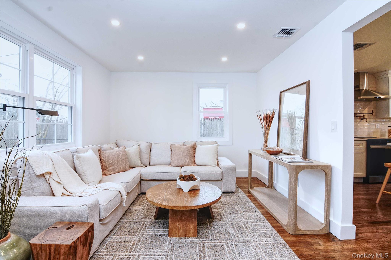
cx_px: 196
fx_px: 179
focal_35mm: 16
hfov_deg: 95.0
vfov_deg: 72.0
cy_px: 130
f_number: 9
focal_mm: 11
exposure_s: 1/25
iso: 320
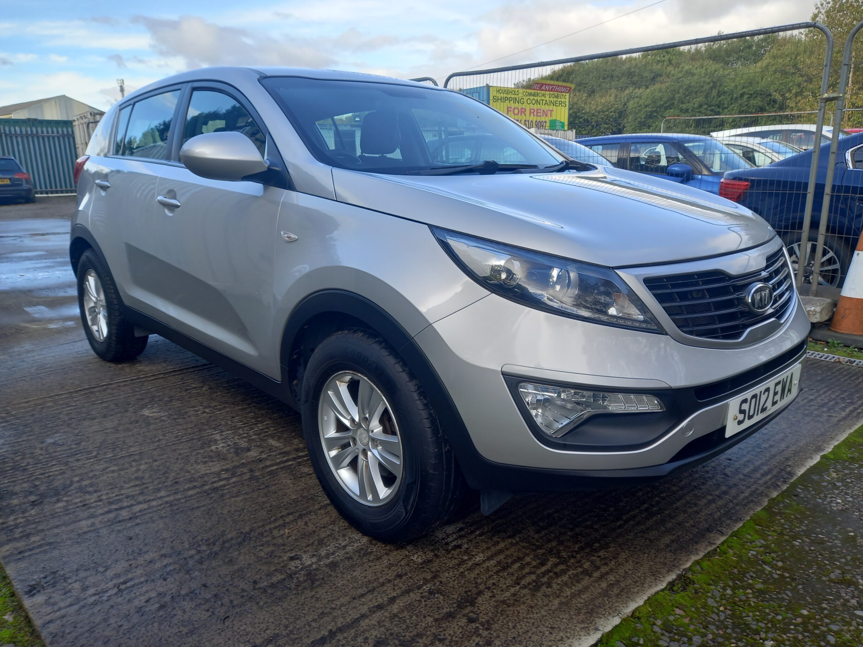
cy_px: 315
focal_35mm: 26
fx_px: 648
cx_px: 447
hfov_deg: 67.3
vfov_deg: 53.0
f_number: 2
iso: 25
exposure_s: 1/120
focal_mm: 4.6
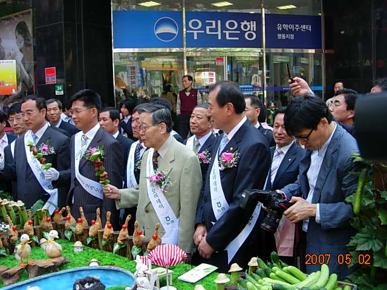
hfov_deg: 49.0
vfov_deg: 37.7
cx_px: 194
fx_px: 425
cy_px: 145
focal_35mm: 38
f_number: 2.8
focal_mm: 7.8
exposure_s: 1/215
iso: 64
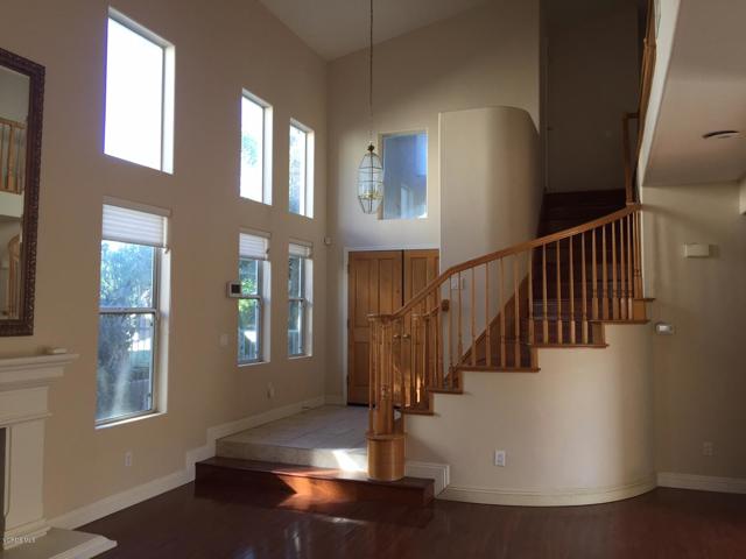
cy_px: 280
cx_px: 373
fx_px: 625
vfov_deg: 48.2
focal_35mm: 29
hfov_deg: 61.7
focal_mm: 4.15
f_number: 2.2
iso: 40
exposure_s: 1/60
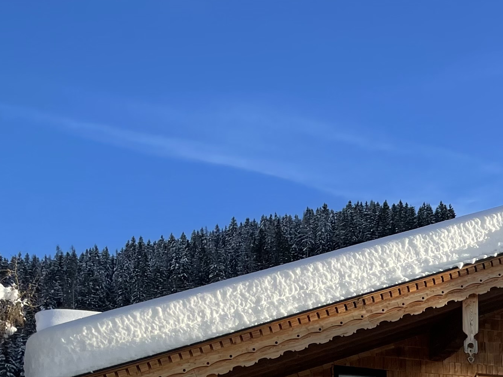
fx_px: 1133
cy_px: 543
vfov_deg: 17.3
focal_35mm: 78
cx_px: 613
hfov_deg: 22.9
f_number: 1.6
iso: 32
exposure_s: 1/2817
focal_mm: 4.2
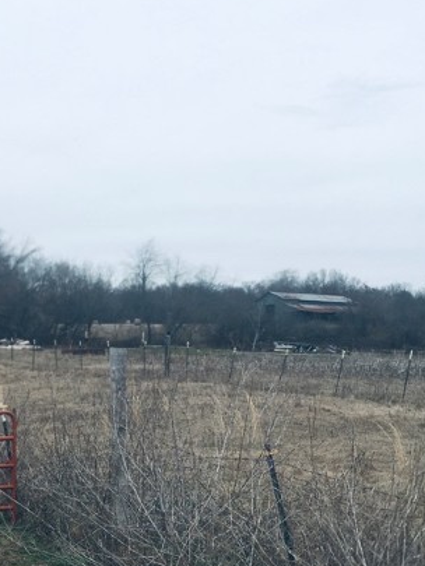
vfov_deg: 34.2
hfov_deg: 26.3
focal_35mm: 55
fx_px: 900
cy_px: 426
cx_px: 117
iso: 25
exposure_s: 1/927
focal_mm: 4.15
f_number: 2.2
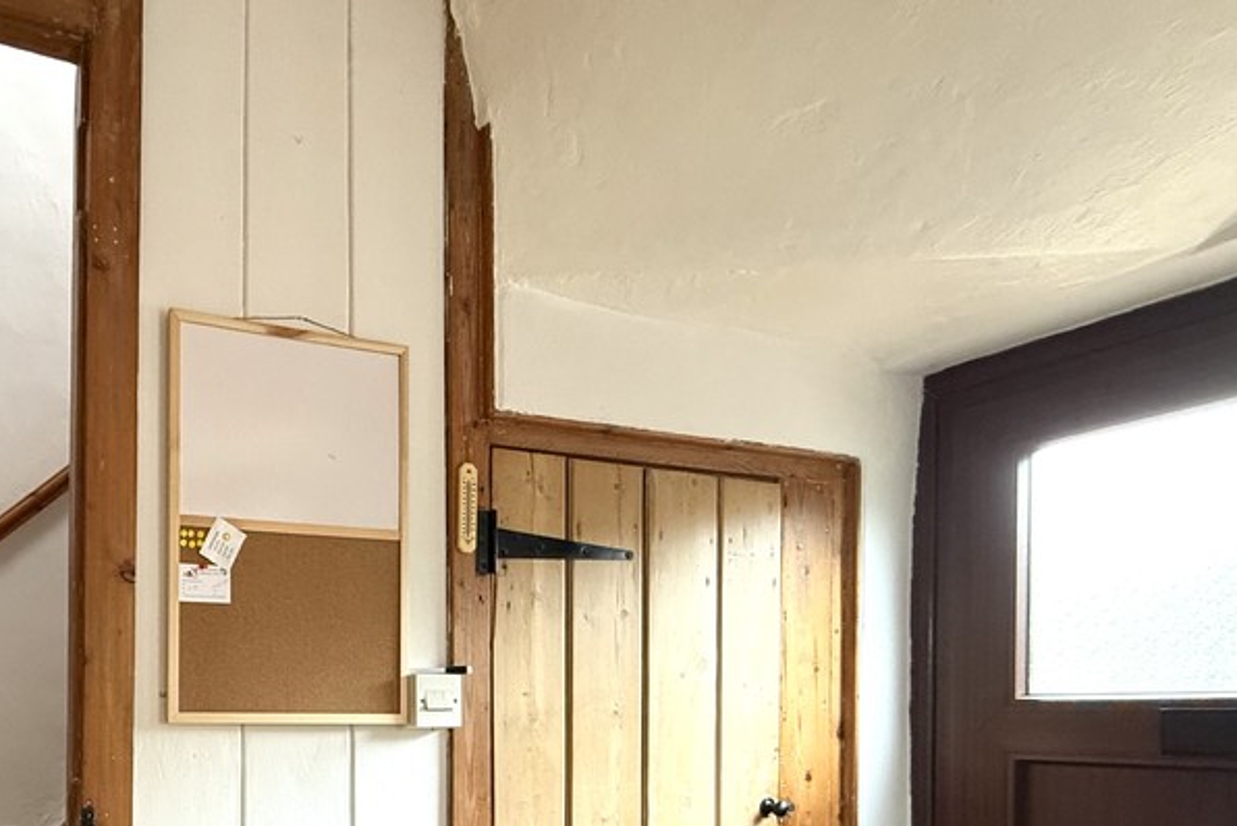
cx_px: 178
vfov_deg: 47.1
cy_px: 714
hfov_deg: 62.7
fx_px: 859
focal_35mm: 25
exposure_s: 1/99
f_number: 2.2
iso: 320
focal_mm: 2.22
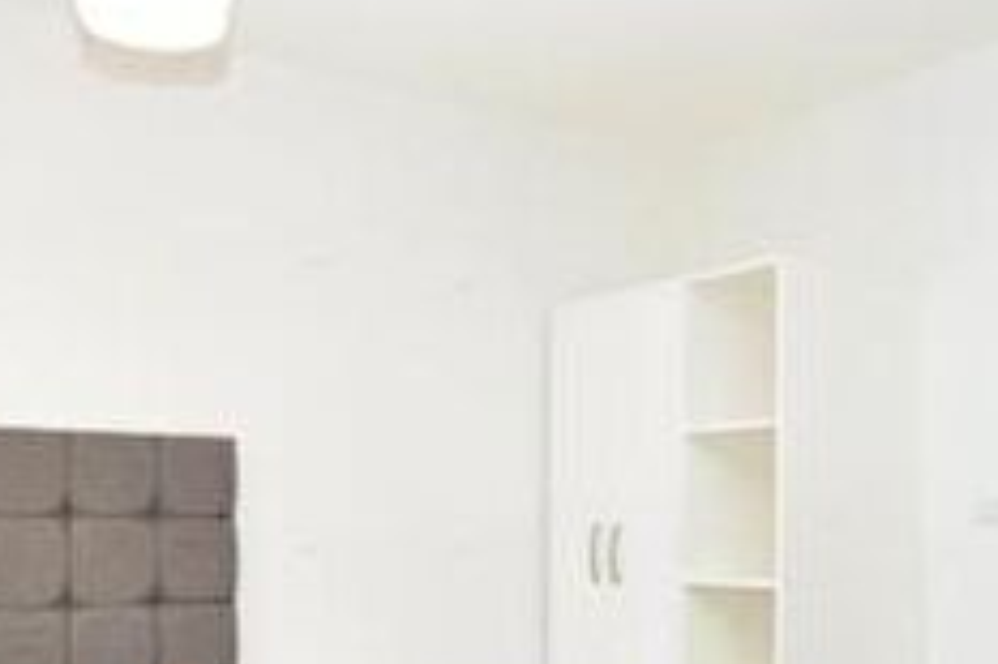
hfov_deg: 43.6
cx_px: 548
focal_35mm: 45
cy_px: 553
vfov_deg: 29.0
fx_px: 1247
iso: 800
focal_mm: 10
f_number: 5.6
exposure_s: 1/125
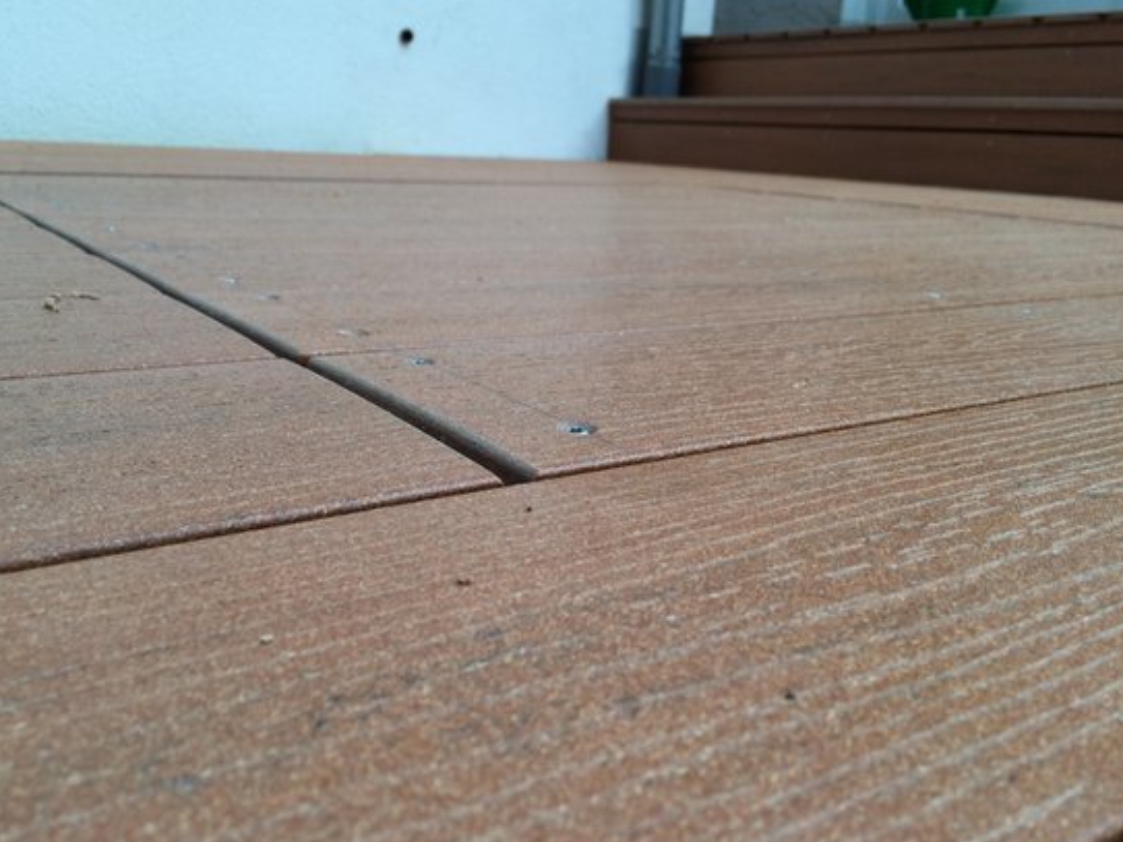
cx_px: 527
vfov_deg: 45.4
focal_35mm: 31
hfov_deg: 58.3
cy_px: 419
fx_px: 1005
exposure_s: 1/124
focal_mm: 4.15
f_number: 2.2
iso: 32
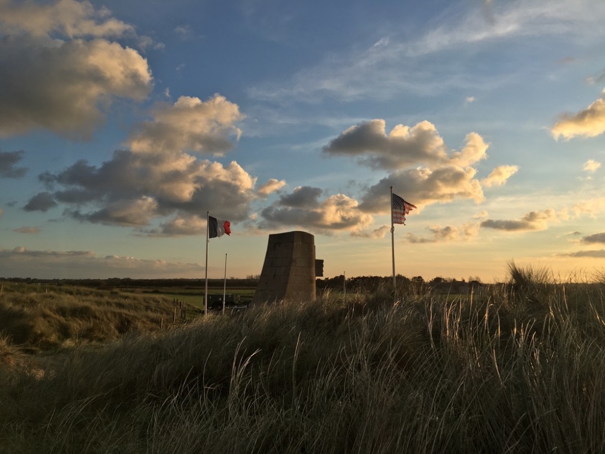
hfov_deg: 61.7
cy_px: 227
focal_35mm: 29
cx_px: 302
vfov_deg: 48.2
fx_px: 507
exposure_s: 1/1241
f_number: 2.2
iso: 25
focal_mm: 4.15
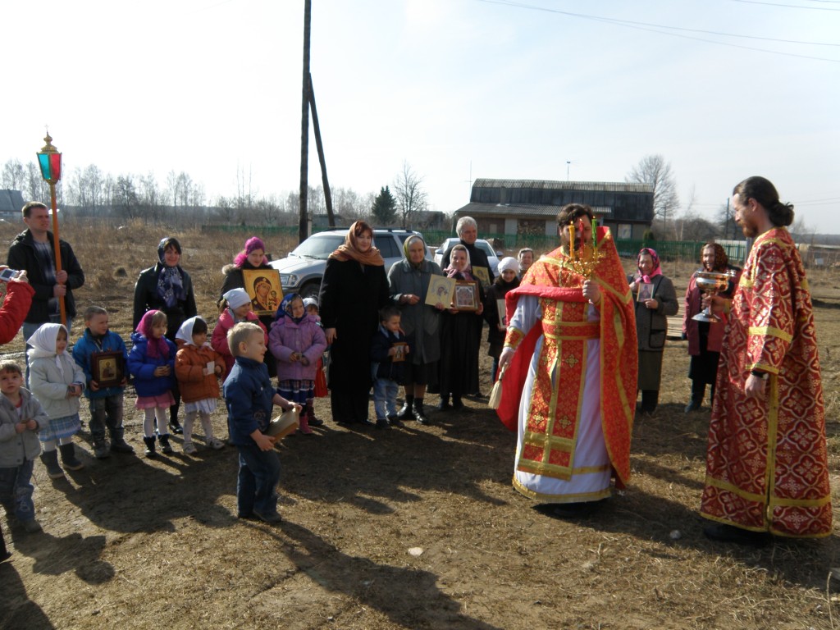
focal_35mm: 29
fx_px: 704
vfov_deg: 48.2
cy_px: 315
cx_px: 420
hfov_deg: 61.7
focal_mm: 5.18
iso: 64
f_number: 3
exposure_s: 1/800
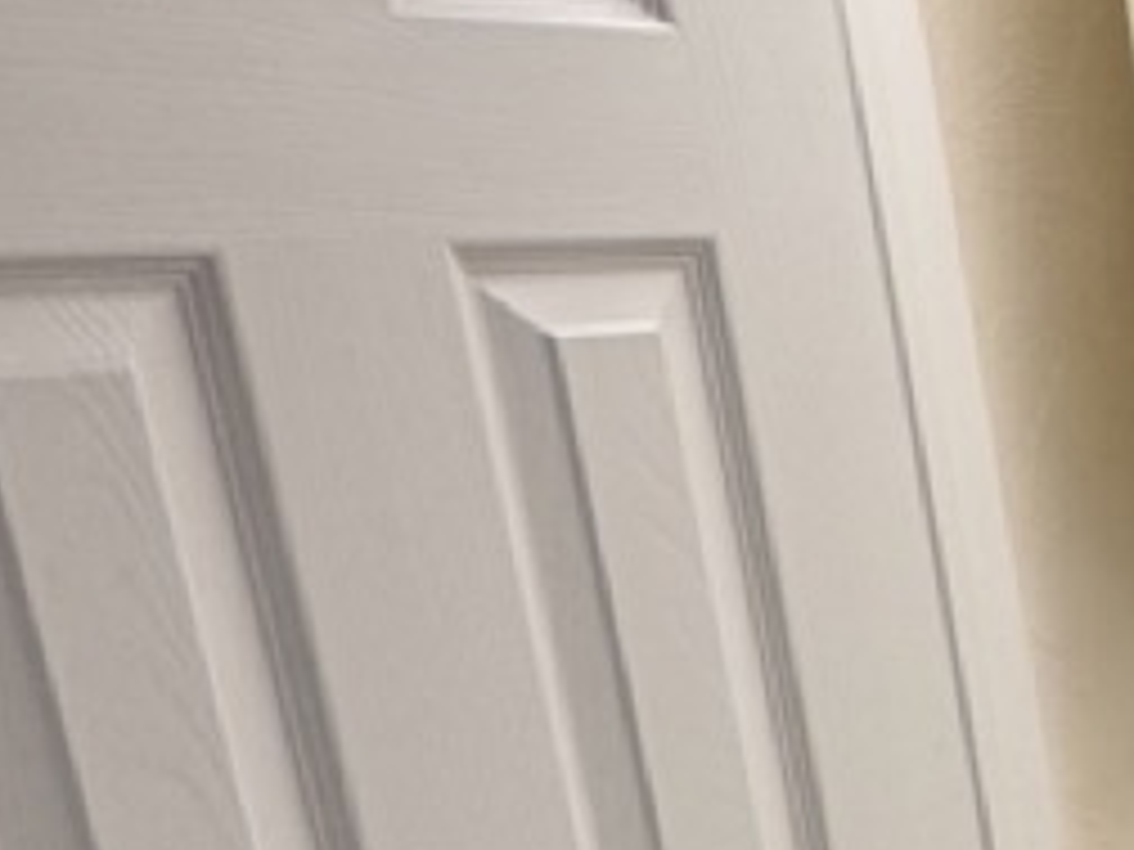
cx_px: 1971
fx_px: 2326
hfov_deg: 20.5
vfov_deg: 20.2
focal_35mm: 71
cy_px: 805
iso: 64
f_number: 2.2
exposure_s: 1/99
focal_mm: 2.22
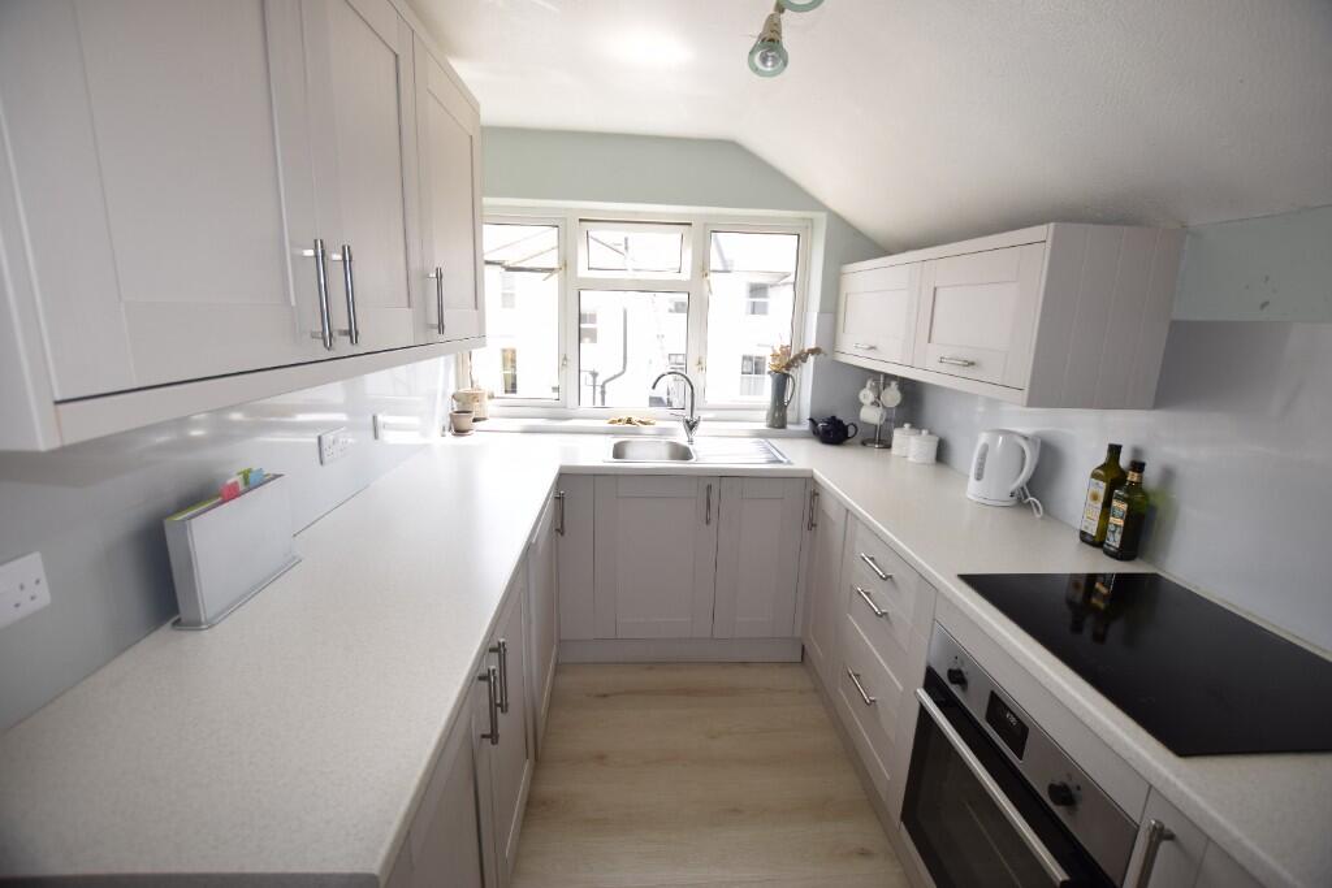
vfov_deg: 77.3
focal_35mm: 15
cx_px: 666
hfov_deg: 100.4
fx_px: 555
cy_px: 444
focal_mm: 10
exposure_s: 1/160
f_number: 3.5
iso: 100
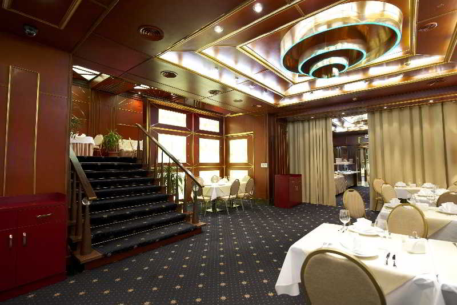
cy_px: 152
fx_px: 216
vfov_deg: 70.5
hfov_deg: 93.3
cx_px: 228
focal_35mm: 17
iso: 320
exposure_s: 1/4
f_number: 4.5
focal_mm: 17
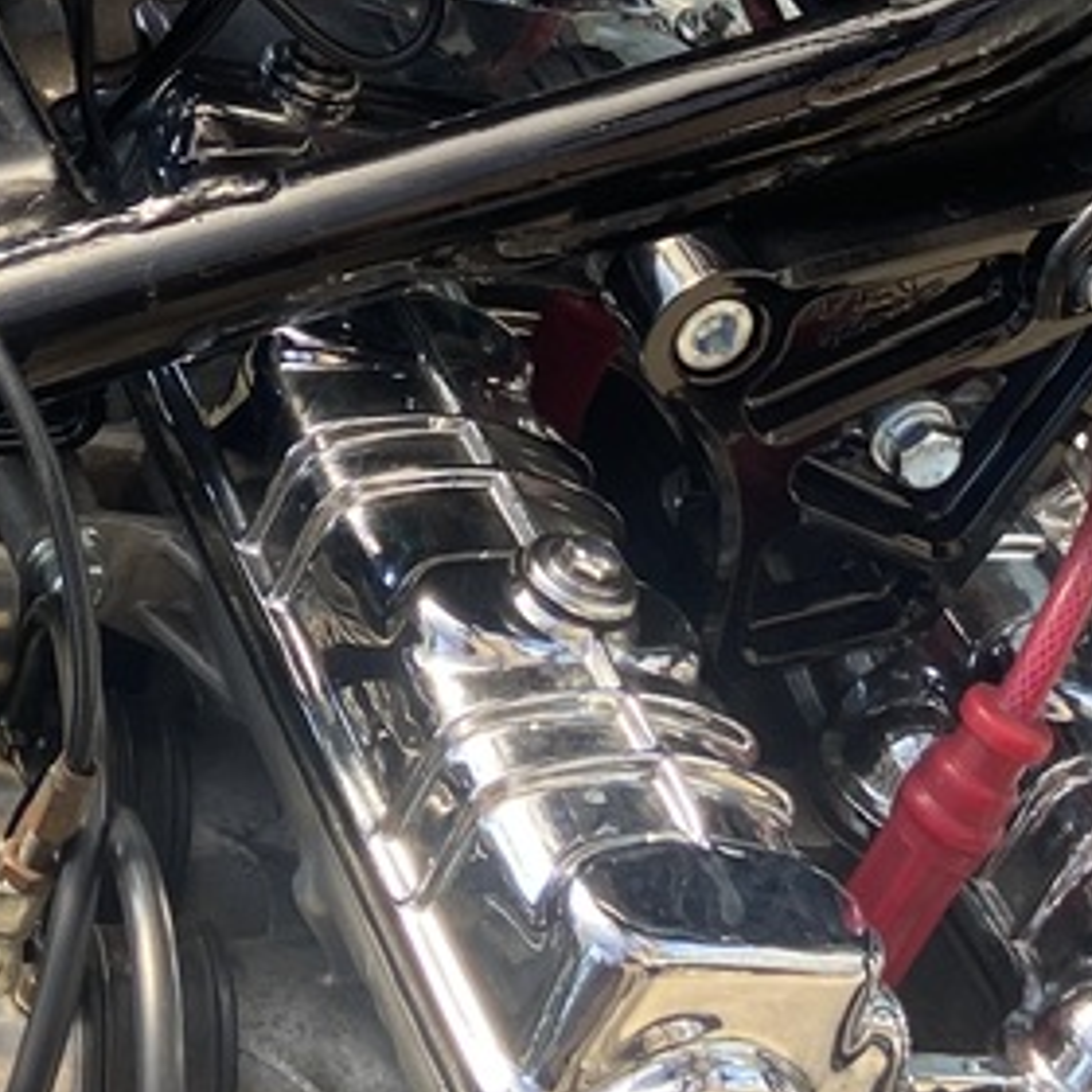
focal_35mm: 105
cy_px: -148
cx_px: 507
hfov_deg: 16.6
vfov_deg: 16.0
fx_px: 3747
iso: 32
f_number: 1.8
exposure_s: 1/262
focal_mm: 4.25
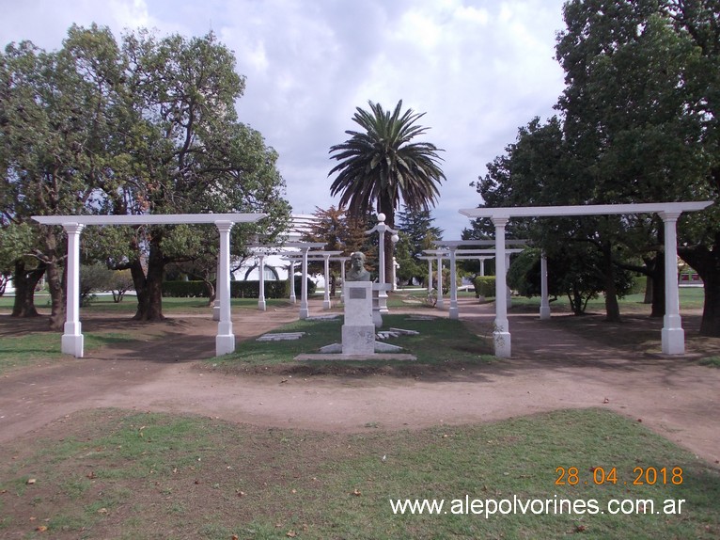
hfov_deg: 63.5
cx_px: 360
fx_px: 582
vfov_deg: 49.7
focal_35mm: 28
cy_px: 270
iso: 80
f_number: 5.4
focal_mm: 4
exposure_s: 1/400
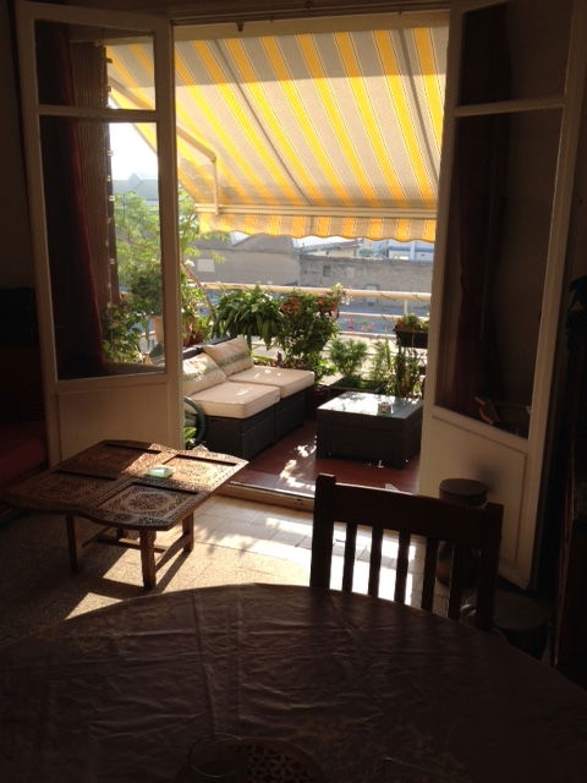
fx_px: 791
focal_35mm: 35
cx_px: 294
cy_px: 392
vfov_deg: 52.6
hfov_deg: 40.7
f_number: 2.4
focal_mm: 4.28
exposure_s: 1/435
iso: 50
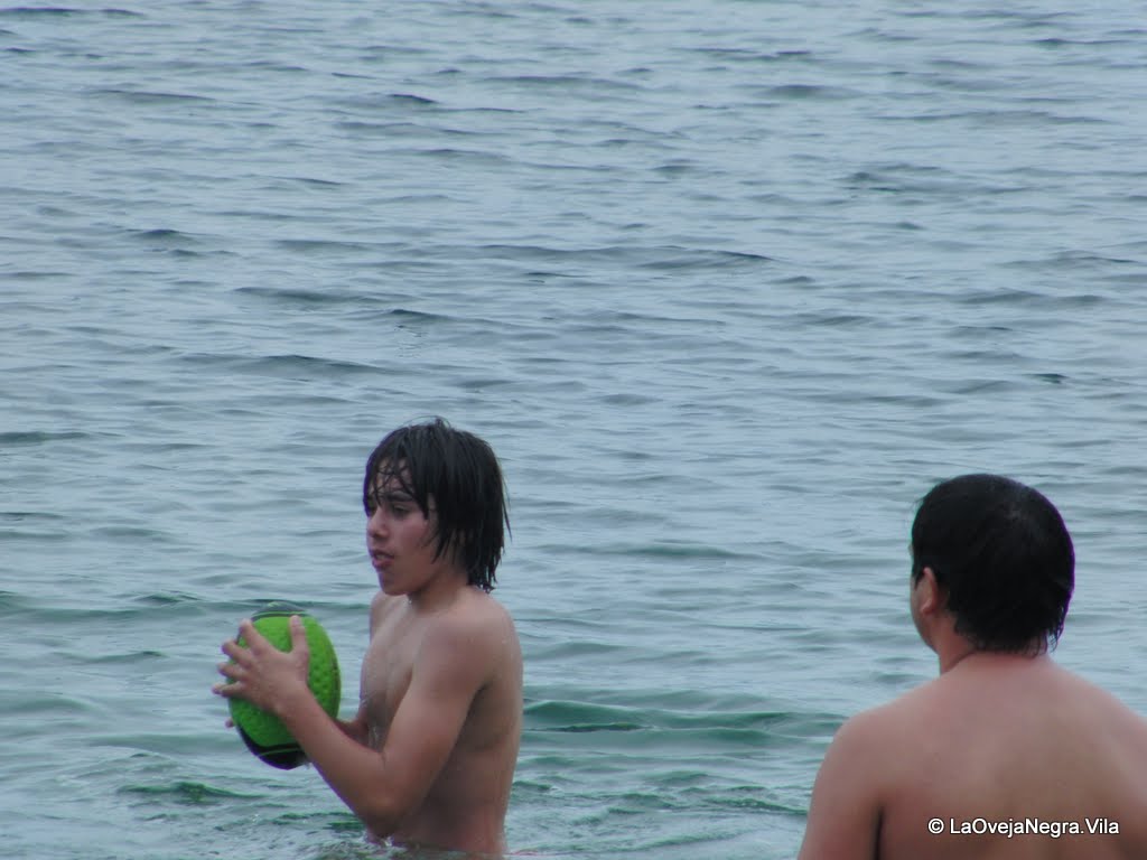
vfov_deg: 2.9
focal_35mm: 520
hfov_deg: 3.8
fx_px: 17230
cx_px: 574
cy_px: 430
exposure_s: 1/320
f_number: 5.6
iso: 100
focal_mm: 92
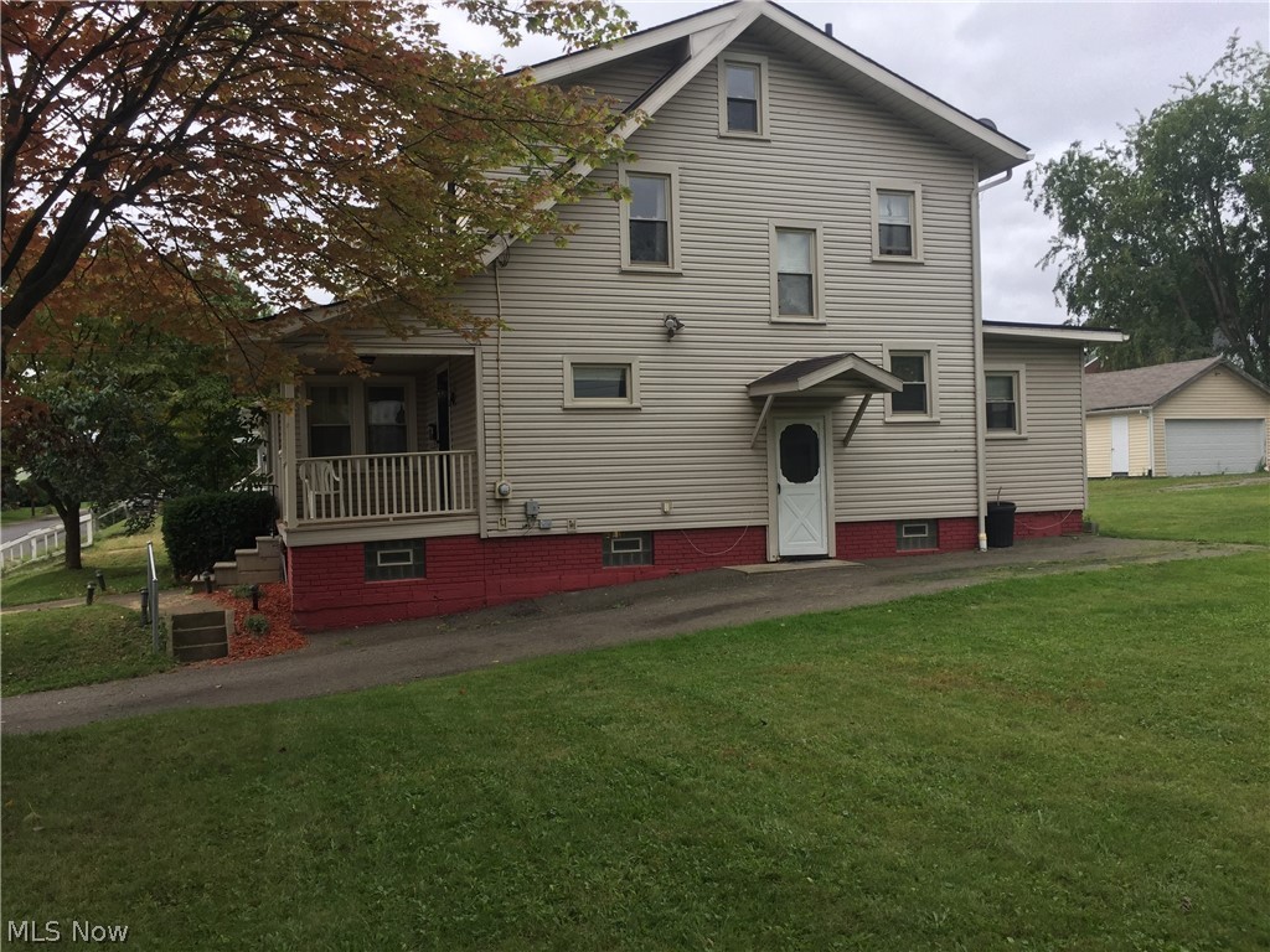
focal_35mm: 29
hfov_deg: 61.7
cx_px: 635
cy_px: 476
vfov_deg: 48.2
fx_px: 1064
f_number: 2.2
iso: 32
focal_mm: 4.15
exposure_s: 1/416
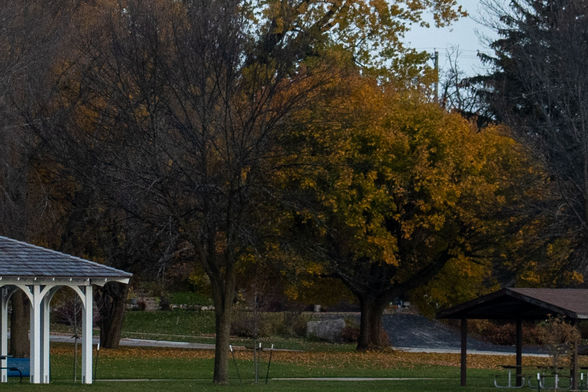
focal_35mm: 410
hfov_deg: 5.0
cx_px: 128
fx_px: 6697
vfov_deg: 3.4
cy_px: 99
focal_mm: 70
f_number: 4.5
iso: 400
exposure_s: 1/1000
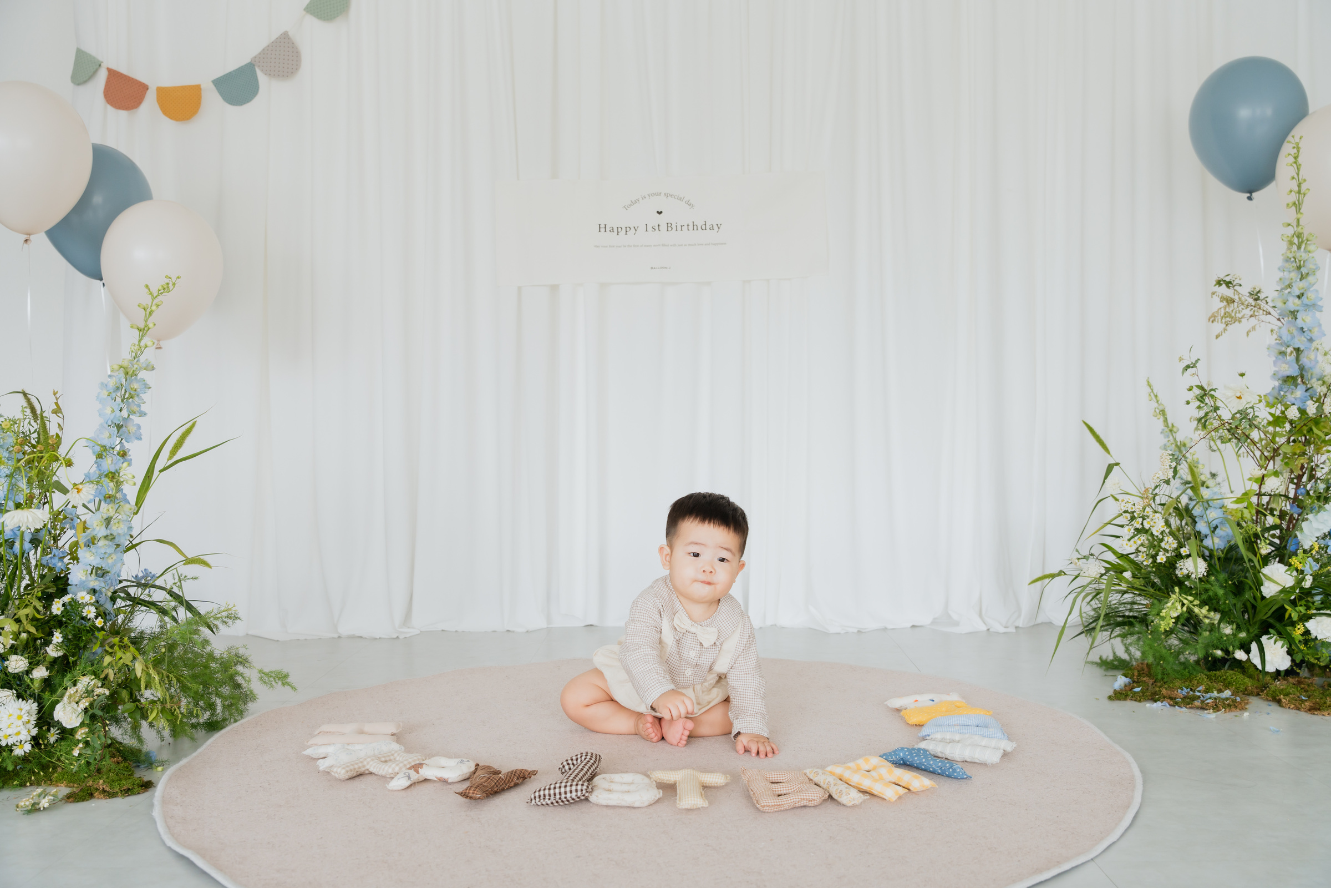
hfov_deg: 58.9
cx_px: 666
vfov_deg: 41.2
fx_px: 1179
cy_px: 444
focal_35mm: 32
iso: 320
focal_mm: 31.9
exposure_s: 1/200
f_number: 4
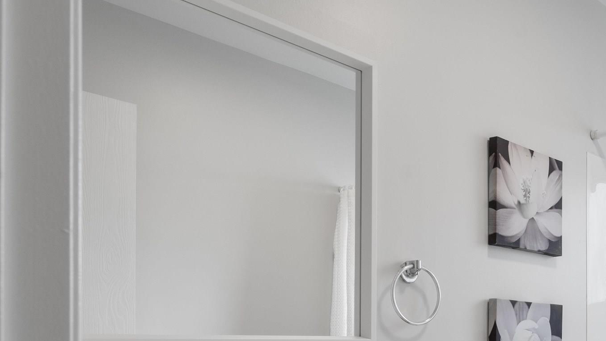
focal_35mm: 38
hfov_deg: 44.7
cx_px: 608
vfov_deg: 29.3
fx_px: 611
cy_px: 333
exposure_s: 1/25
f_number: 8
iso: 400
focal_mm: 16
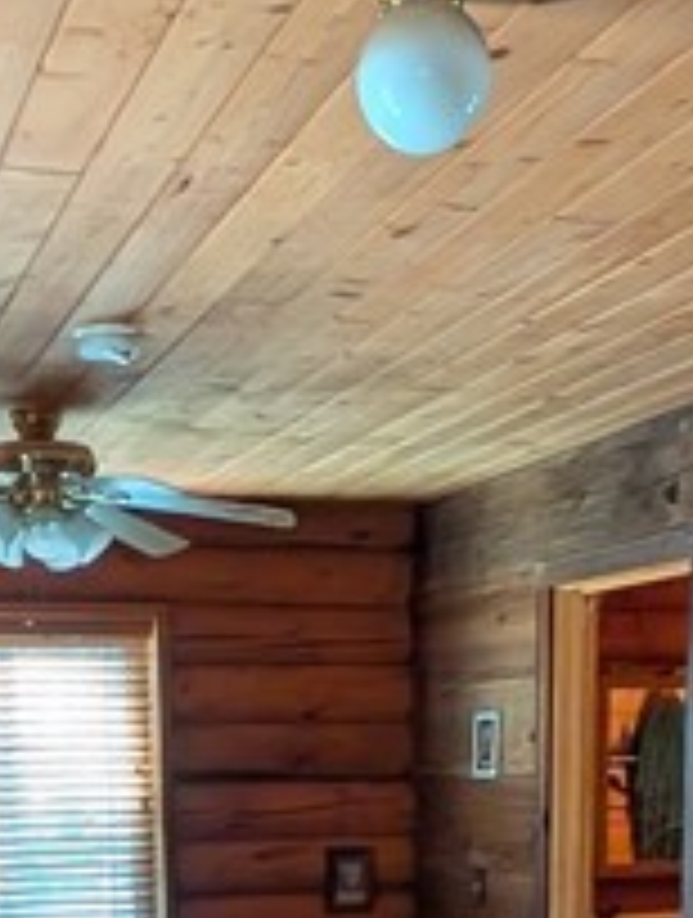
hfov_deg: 24.5
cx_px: 299
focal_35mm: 60
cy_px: 1091
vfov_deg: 28.2
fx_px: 1595
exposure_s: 1/23.8
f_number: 1.7
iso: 534
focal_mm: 2.02
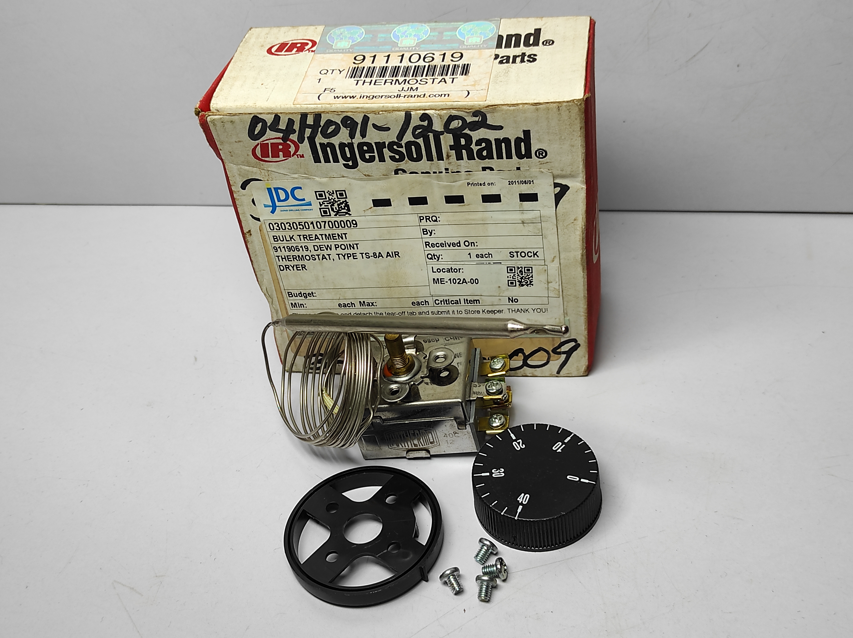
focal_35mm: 25
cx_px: 426
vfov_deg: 54.8
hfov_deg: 69.4
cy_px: 319
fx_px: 616
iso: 136
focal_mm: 5.43
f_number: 1.89
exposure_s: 1/100
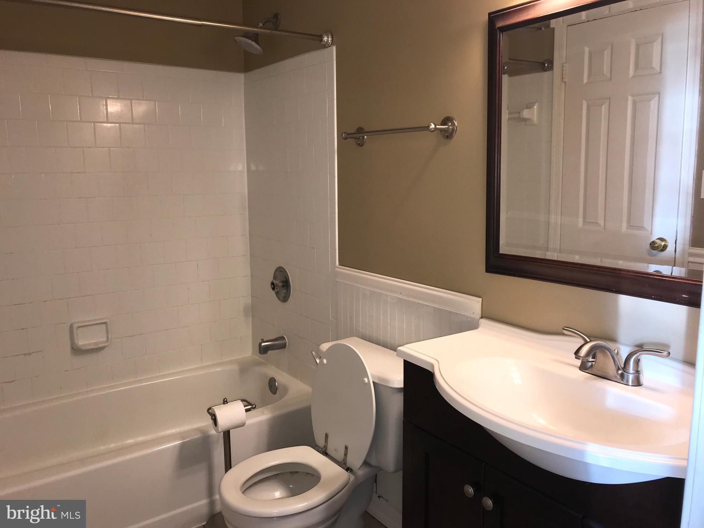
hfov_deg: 63.4
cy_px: 264
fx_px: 569
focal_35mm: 28
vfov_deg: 49.7
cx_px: 352
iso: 20
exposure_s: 1/78
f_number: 1.8
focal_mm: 3.99
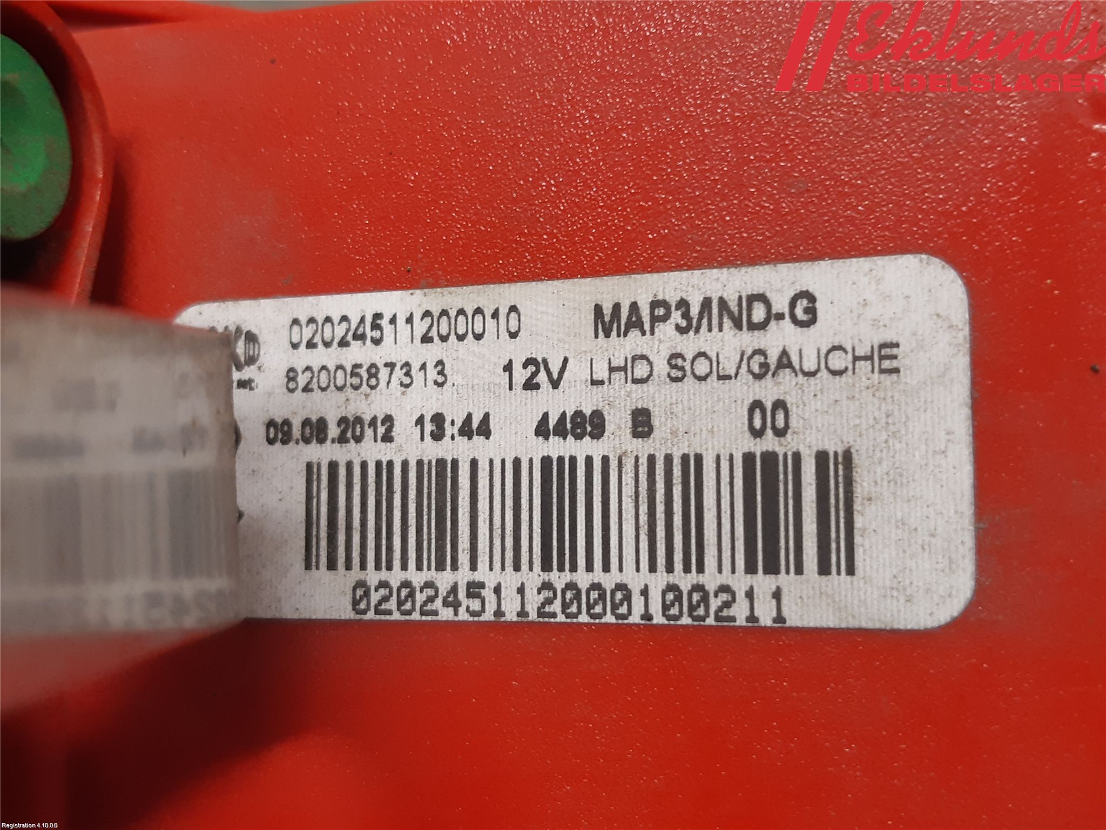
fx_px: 831
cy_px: 415
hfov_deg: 67.3
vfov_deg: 53.1
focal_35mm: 26
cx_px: 553
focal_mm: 3.93
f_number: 1.7
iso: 125
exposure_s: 1/50
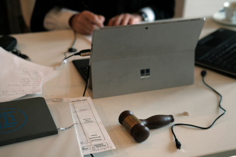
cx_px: 118
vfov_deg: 25.5
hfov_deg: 37.5
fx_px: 348
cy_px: 78
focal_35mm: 53
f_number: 2.8
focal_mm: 35
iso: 160
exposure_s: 1/52
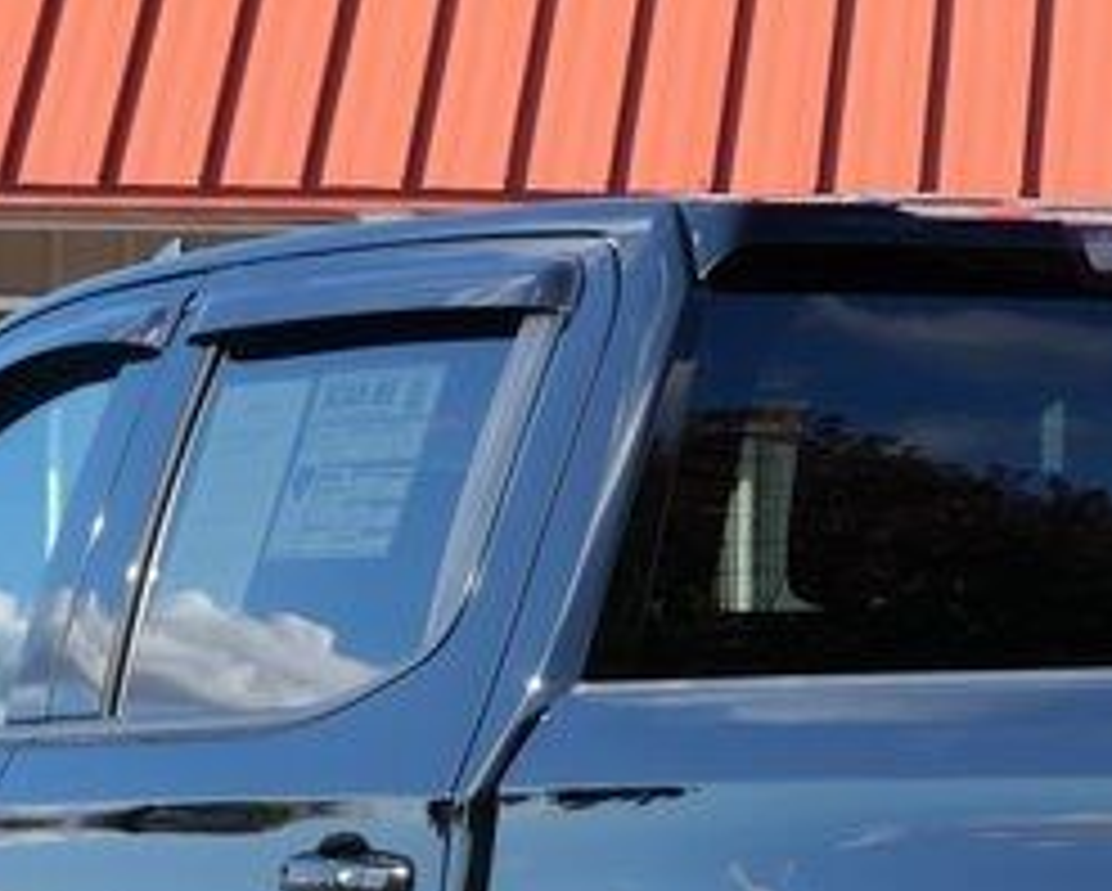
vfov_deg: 8.2
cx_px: 1256
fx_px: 6126
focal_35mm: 186
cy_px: 1215
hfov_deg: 10.2
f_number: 7.1
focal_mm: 23
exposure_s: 1/250
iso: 200
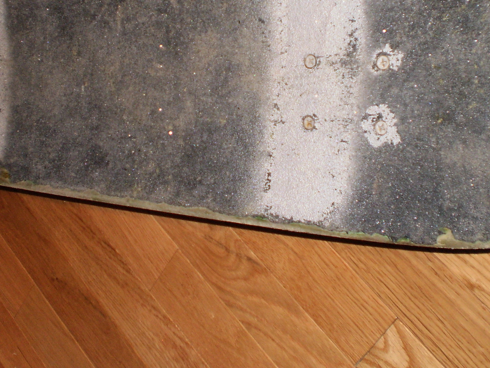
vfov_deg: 24.7
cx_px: 228
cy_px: 116
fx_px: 835
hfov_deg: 32.7
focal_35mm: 59
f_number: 3.1
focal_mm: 6.3
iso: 125
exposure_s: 1/30
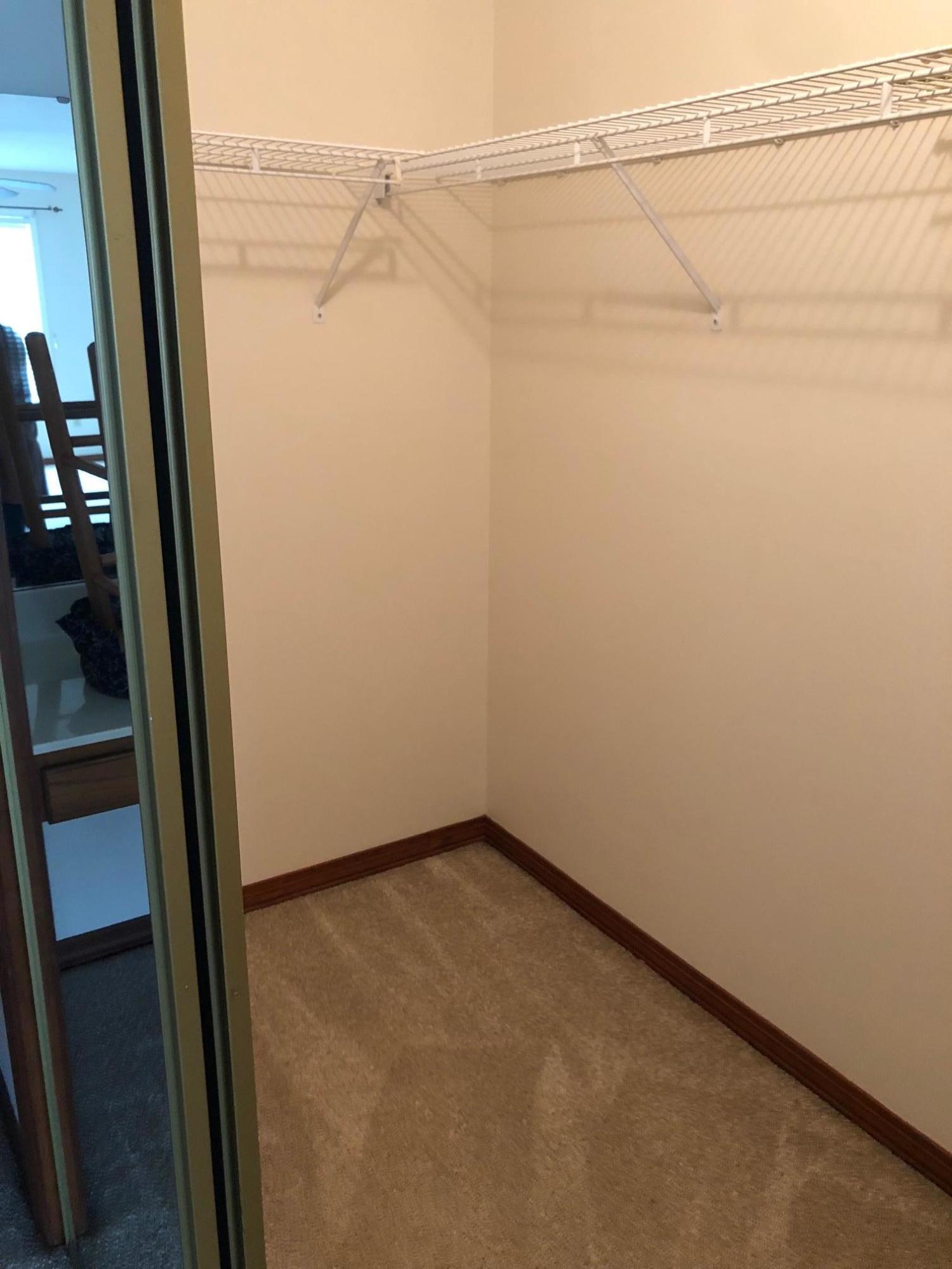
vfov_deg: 63.4
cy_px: 634
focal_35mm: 28
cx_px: 476
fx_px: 1027
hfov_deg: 49.7
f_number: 1.8
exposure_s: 1/15
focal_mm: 3.99
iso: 100
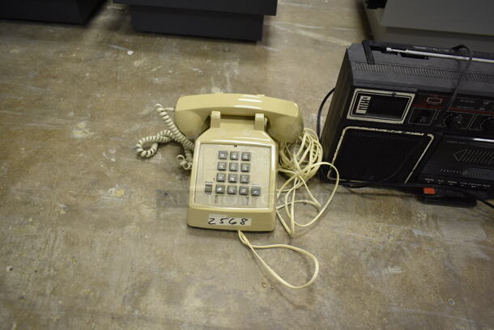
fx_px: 371
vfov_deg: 48.0
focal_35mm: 27
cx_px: 247
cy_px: 165
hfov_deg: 67.3
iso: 450
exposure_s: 1/30
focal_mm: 18
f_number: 3.5
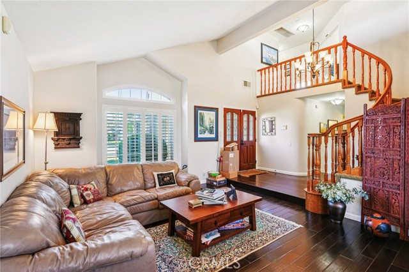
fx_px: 192
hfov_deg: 93.6
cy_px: 136
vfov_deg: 70.7
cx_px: 204
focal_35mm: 17
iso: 400
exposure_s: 1/15
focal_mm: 16.9
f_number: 8
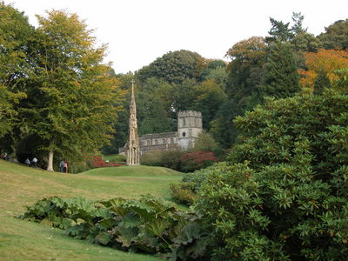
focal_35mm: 70
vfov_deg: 21.0
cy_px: 130
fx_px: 704
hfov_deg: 27.8
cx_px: 174
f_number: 3.7
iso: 100
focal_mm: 17.8
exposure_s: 1/108
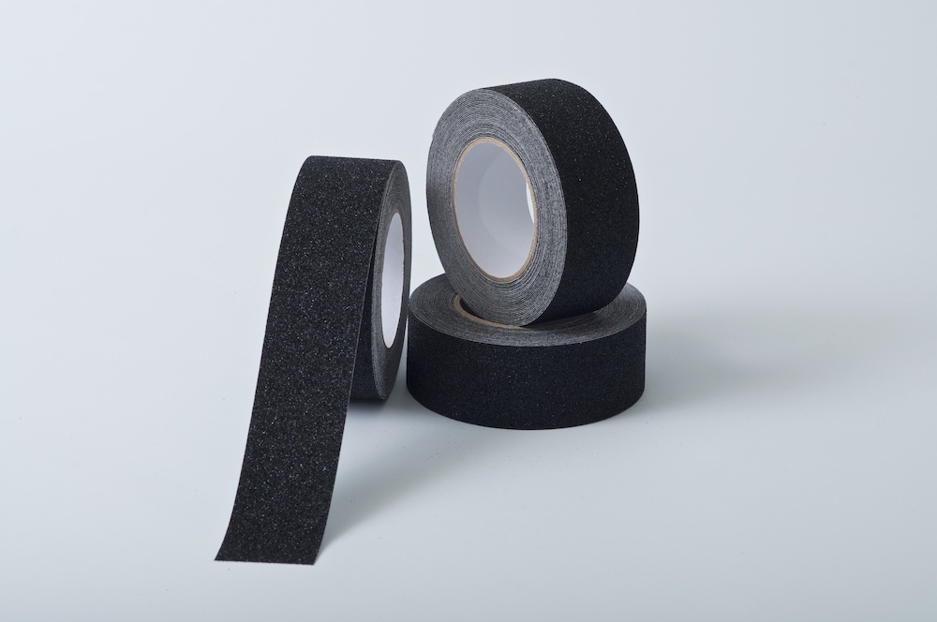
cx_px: 468
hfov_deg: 16.1
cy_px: 311
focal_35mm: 128
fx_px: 3314
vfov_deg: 10.7
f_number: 11
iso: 125
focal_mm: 85
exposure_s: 1/200
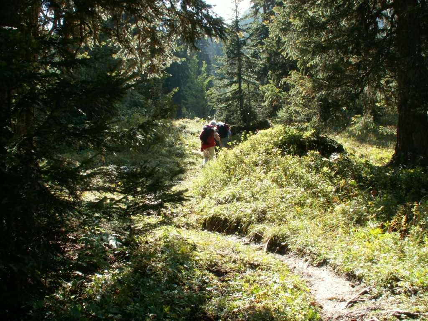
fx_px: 433
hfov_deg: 52.6
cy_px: 160
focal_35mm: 35
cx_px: 214
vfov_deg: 40.7
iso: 50
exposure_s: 1/30
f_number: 7.1
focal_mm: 5.86
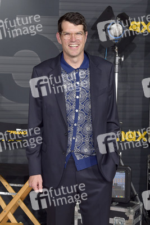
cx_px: 75
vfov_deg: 41.1
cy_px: 112
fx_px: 300
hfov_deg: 28.1
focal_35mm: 48
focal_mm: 48
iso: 400
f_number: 6.3
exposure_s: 1/250
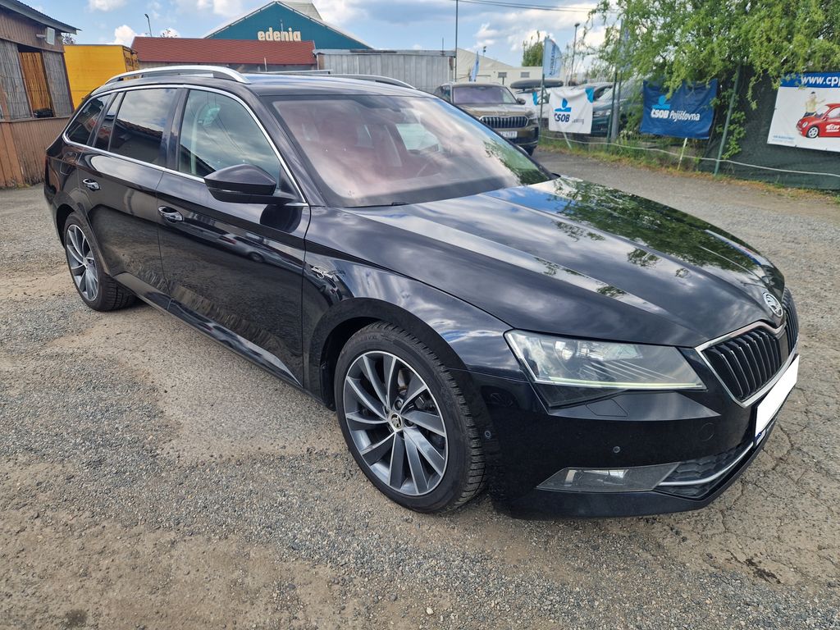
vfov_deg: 58.9
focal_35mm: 23
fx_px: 558
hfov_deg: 73.9
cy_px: 315
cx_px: 420
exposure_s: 1/510
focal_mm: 5.4
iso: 50
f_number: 1.8
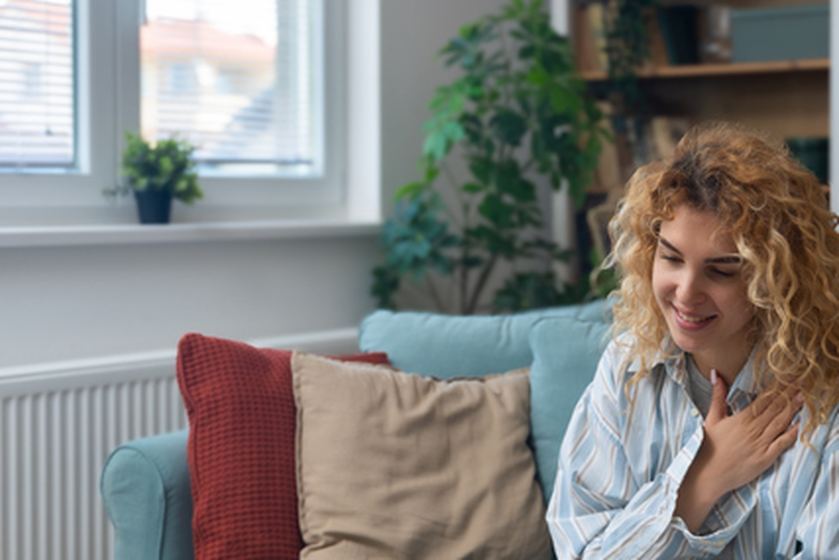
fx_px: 1450
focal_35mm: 62
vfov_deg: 21.6
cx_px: 523
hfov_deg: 32.1
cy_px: 429
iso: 50
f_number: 2.8
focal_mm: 36.7
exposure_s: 1/125
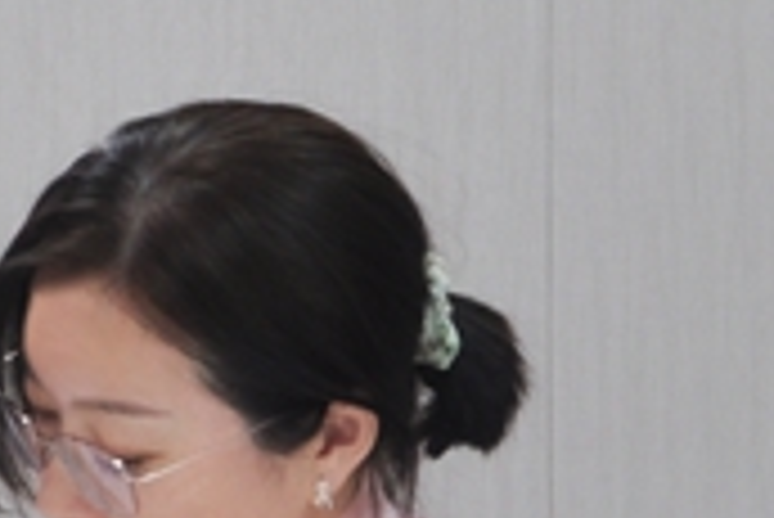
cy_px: 5
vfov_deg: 3.1
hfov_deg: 4.5
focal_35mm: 446
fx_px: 9597
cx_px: -882
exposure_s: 1/30
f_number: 7.1
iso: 400
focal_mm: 50
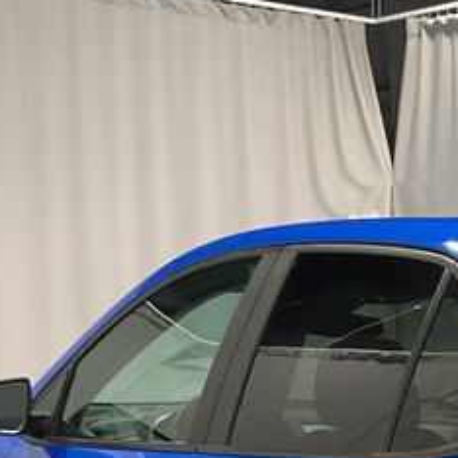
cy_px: 687
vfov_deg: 15.3
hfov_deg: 15.7
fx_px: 1572
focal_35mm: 105
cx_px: 615
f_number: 1.8
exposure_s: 1/60
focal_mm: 3
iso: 100
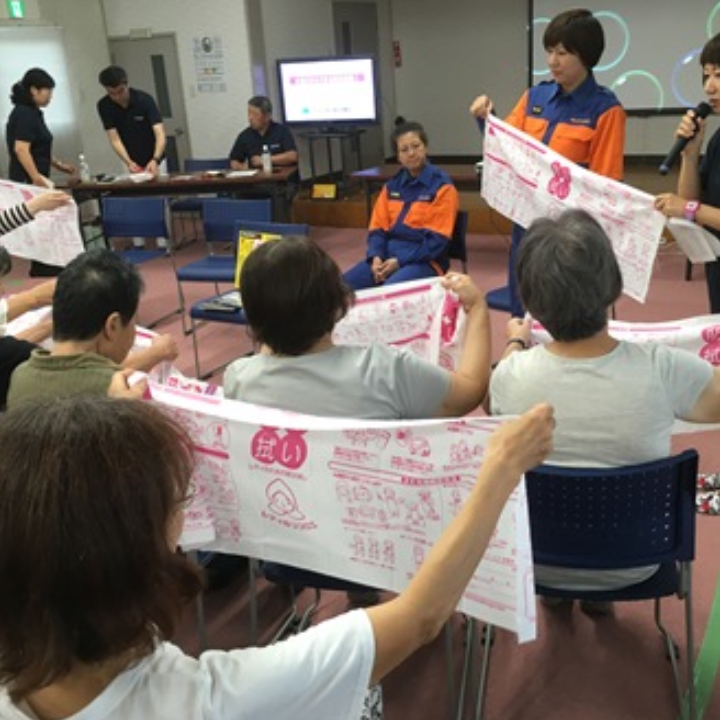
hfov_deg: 47.2
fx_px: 824
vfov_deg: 47.2
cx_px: 389
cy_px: 360
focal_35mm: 35
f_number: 2.2
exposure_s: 1/30
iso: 64
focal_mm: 4.15
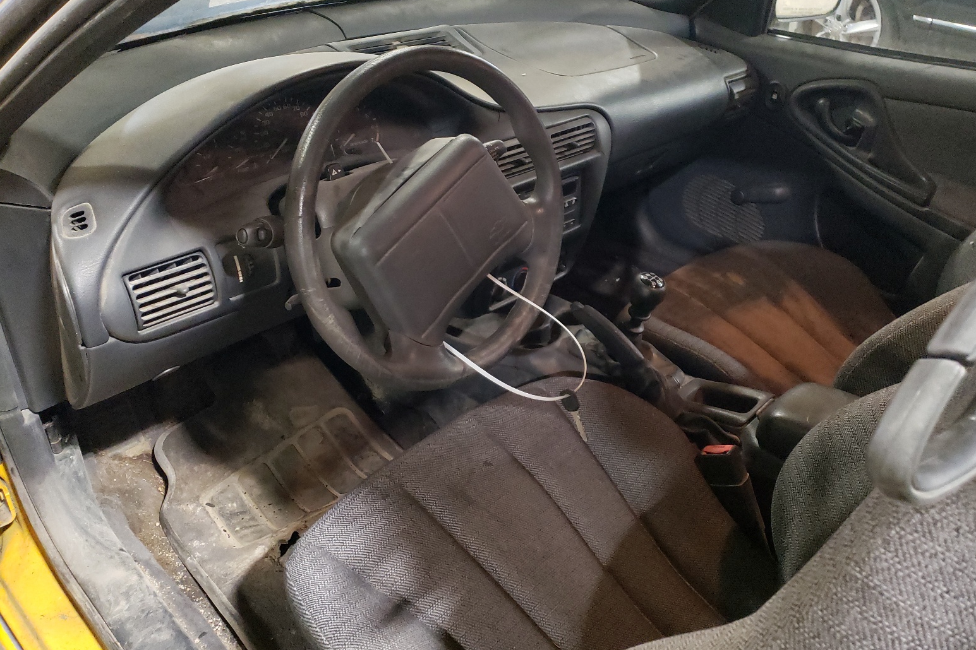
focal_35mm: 28
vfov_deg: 46.3
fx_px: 759
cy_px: 288
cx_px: 503
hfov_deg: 65.5
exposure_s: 1/24
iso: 579
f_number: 1.5
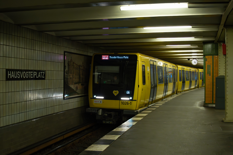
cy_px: 78
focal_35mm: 40
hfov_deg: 47.9
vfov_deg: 33.0
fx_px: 262
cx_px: 116
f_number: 4.5
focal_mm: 27
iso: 2500
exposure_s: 1/250
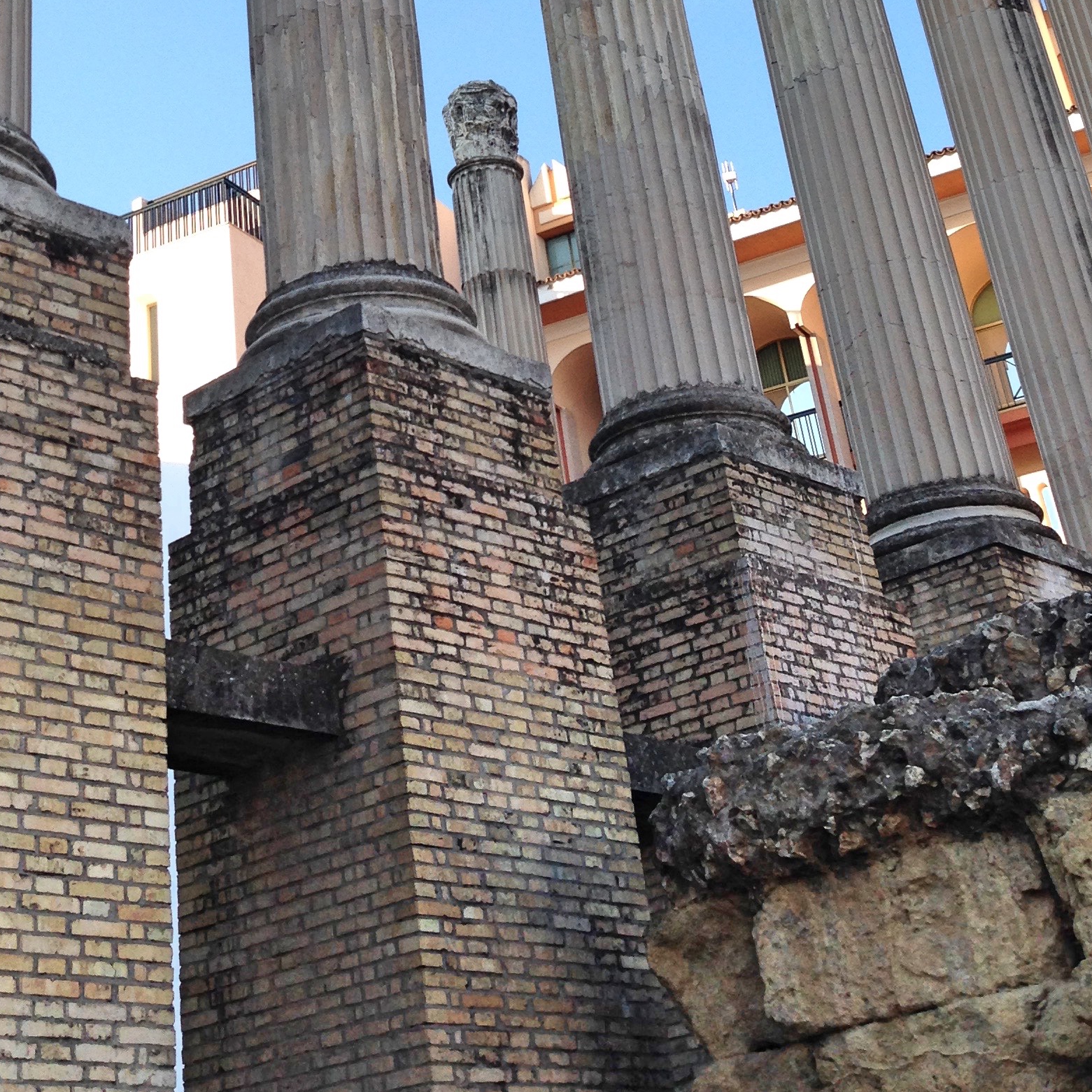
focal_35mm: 61
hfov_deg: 27.9
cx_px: 347
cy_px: -8
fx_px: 2177
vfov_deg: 26.6
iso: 50
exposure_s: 1/420
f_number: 2.4
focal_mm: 4.12
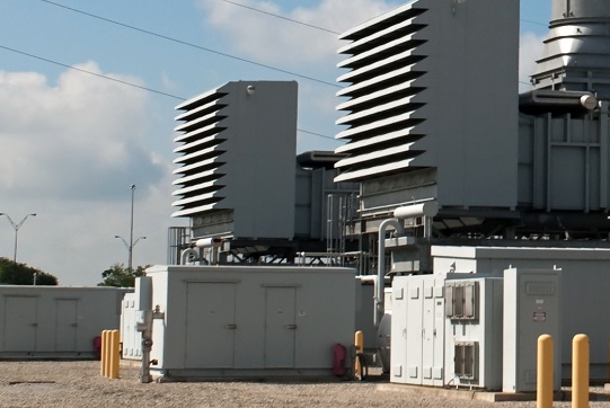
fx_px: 2256
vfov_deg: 10.2
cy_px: -66
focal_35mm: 133
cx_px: 704
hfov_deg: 14.9
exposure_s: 1/320
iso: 100
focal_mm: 24
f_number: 9
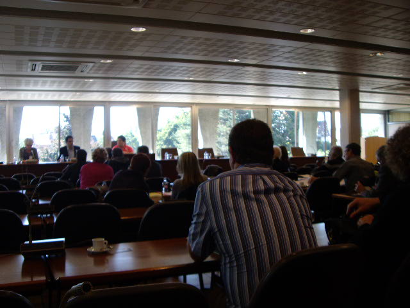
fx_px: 450
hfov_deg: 49.0
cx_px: 205
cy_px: 154
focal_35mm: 38
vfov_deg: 37.7
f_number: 2.7
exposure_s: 1/80
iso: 100
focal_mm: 6.2
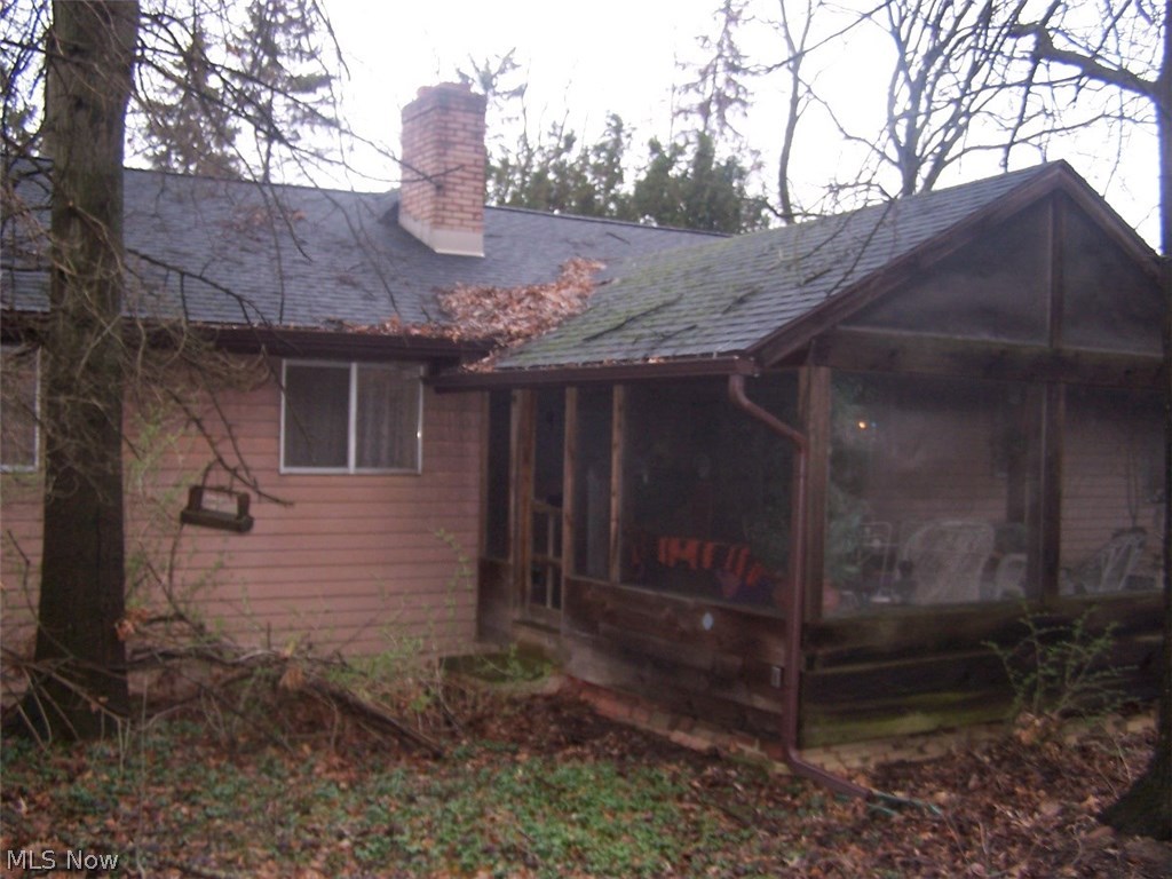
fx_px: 1287
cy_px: 440
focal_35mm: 38
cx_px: 586
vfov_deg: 37.7
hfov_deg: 49.0
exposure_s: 1/60
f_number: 2.8
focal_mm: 6.3
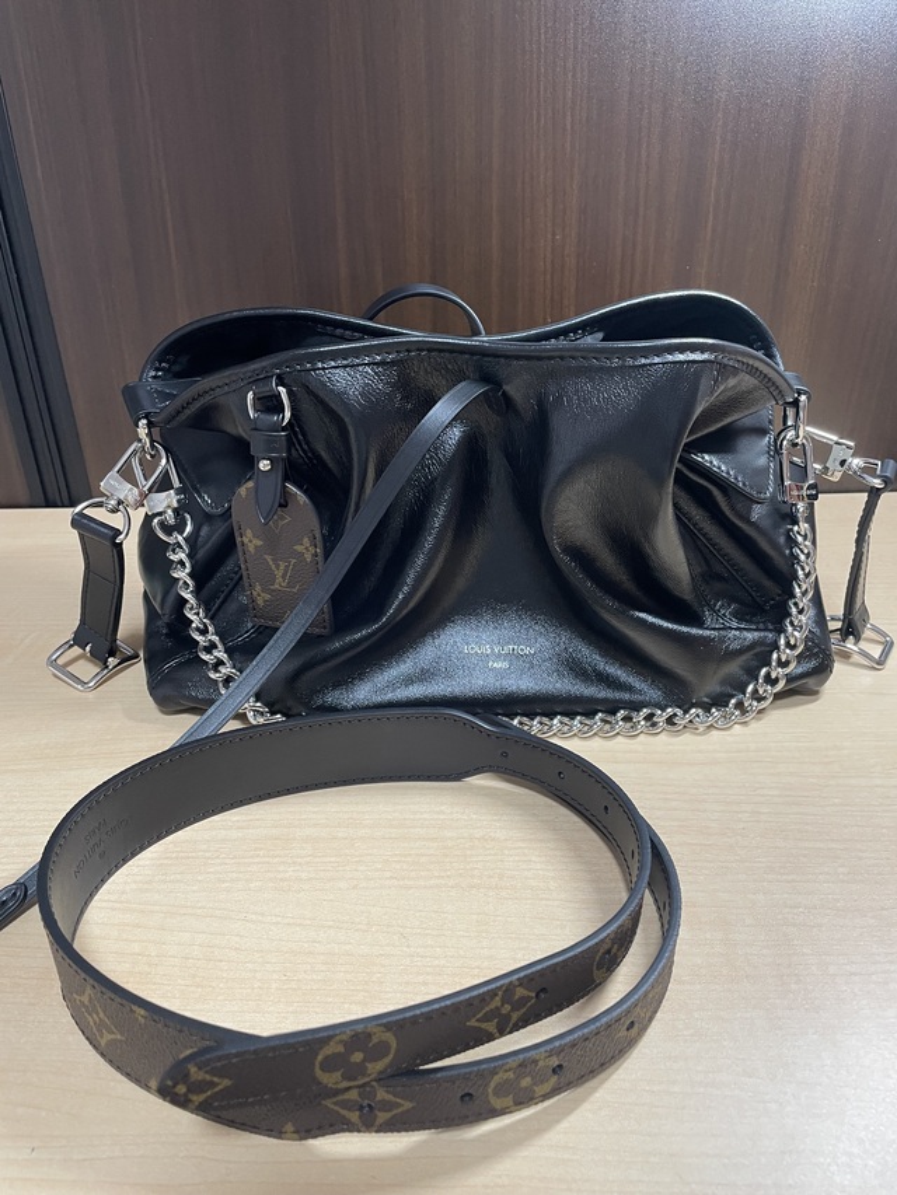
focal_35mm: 26
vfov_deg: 67.3
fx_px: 898
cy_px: 598
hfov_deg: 53.1
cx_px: 448
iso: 125
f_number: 1.6
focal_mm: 4.2
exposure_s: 1/50
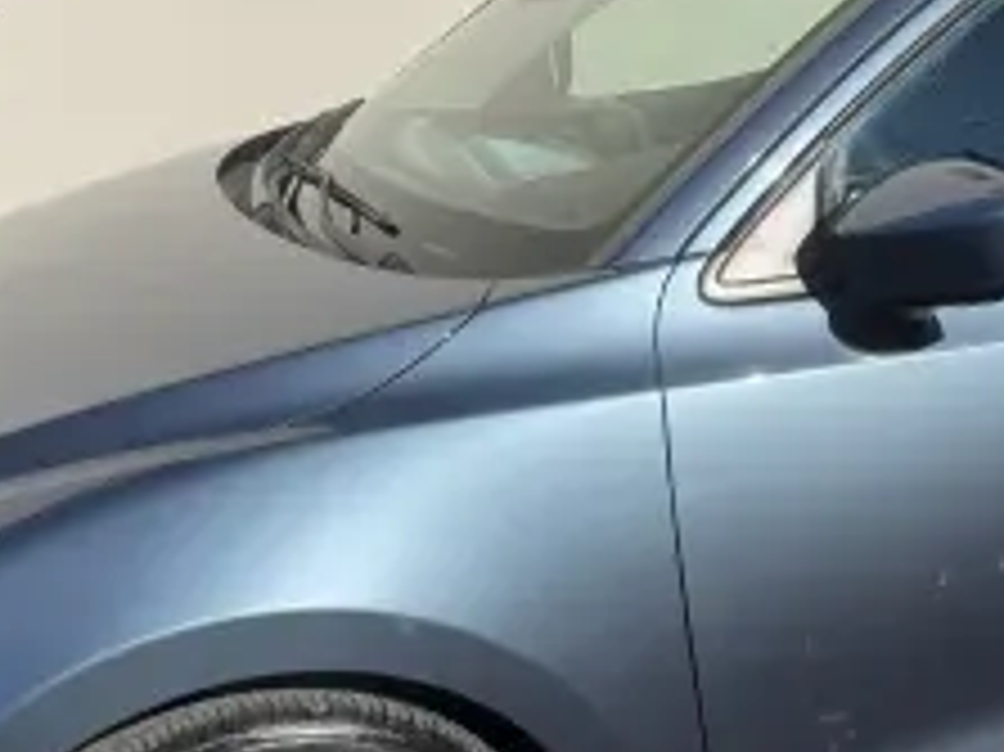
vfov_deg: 21.1
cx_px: 819
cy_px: 545
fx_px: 2000
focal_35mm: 69
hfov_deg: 27.5
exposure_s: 1/6410
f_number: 1.78
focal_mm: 6.76
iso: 80
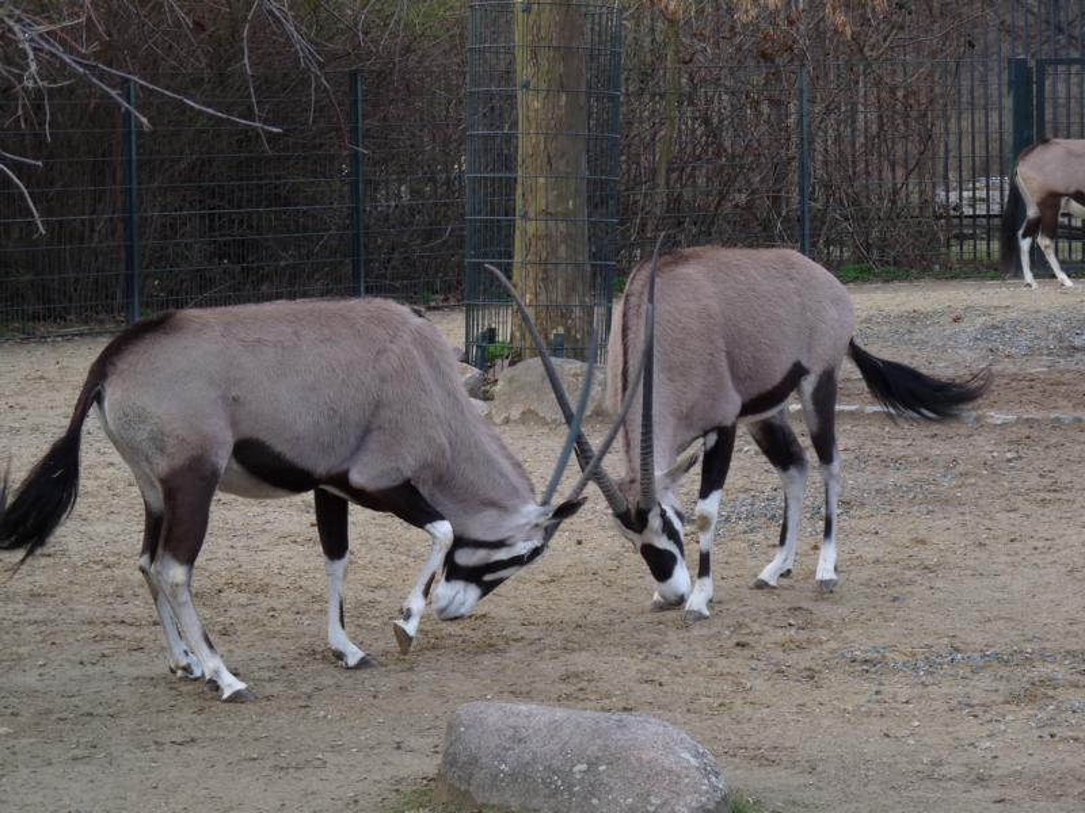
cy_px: 406
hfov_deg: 14.7
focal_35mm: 134
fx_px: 4200
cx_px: 542
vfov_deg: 11.1
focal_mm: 23.7
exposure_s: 1/160
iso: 100
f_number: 4
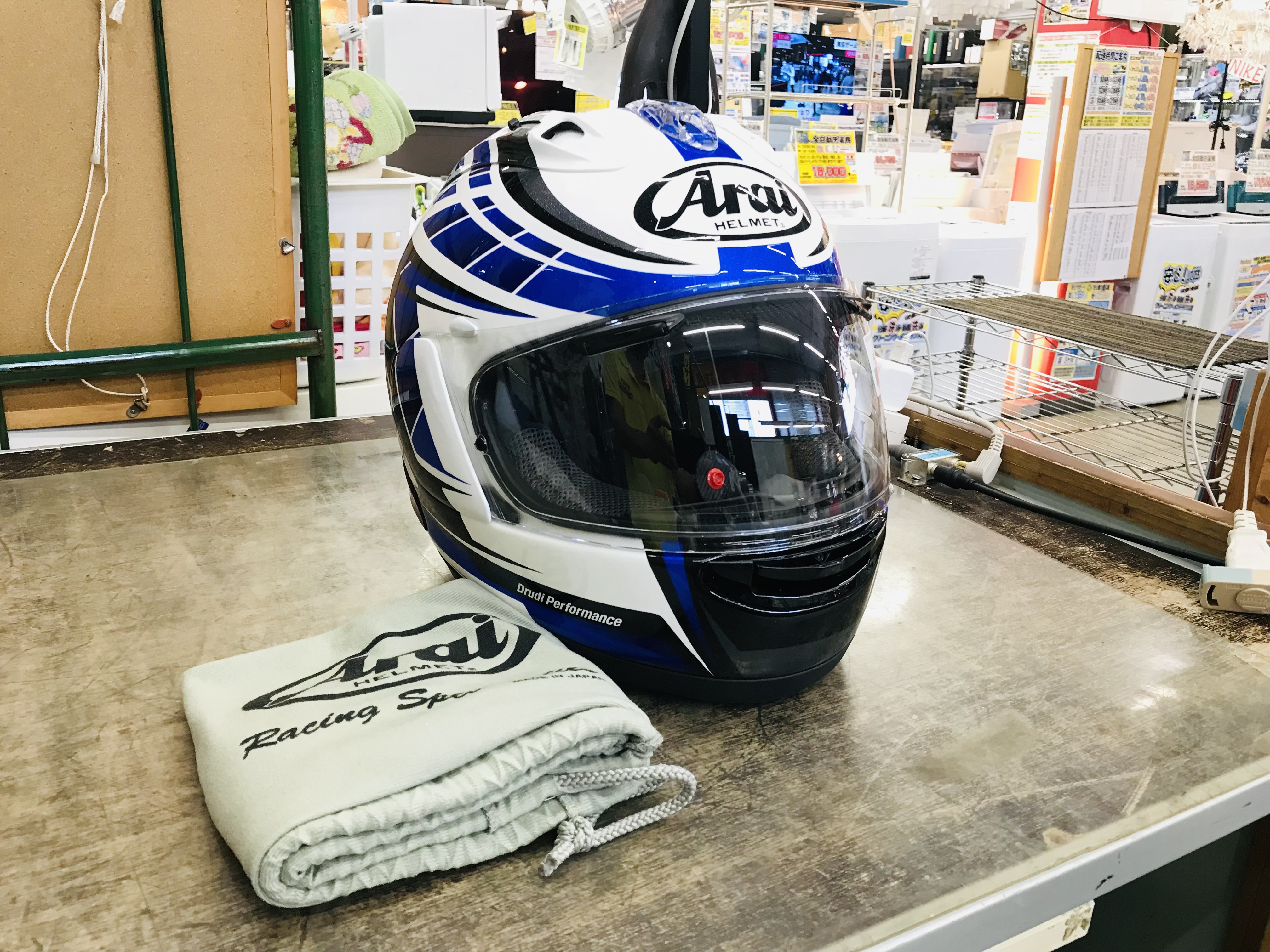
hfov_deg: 63.4
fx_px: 1027
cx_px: 635
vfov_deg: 49.7
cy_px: 476
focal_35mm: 28
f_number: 1.8
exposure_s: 1/33
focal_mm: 3.99
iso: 32
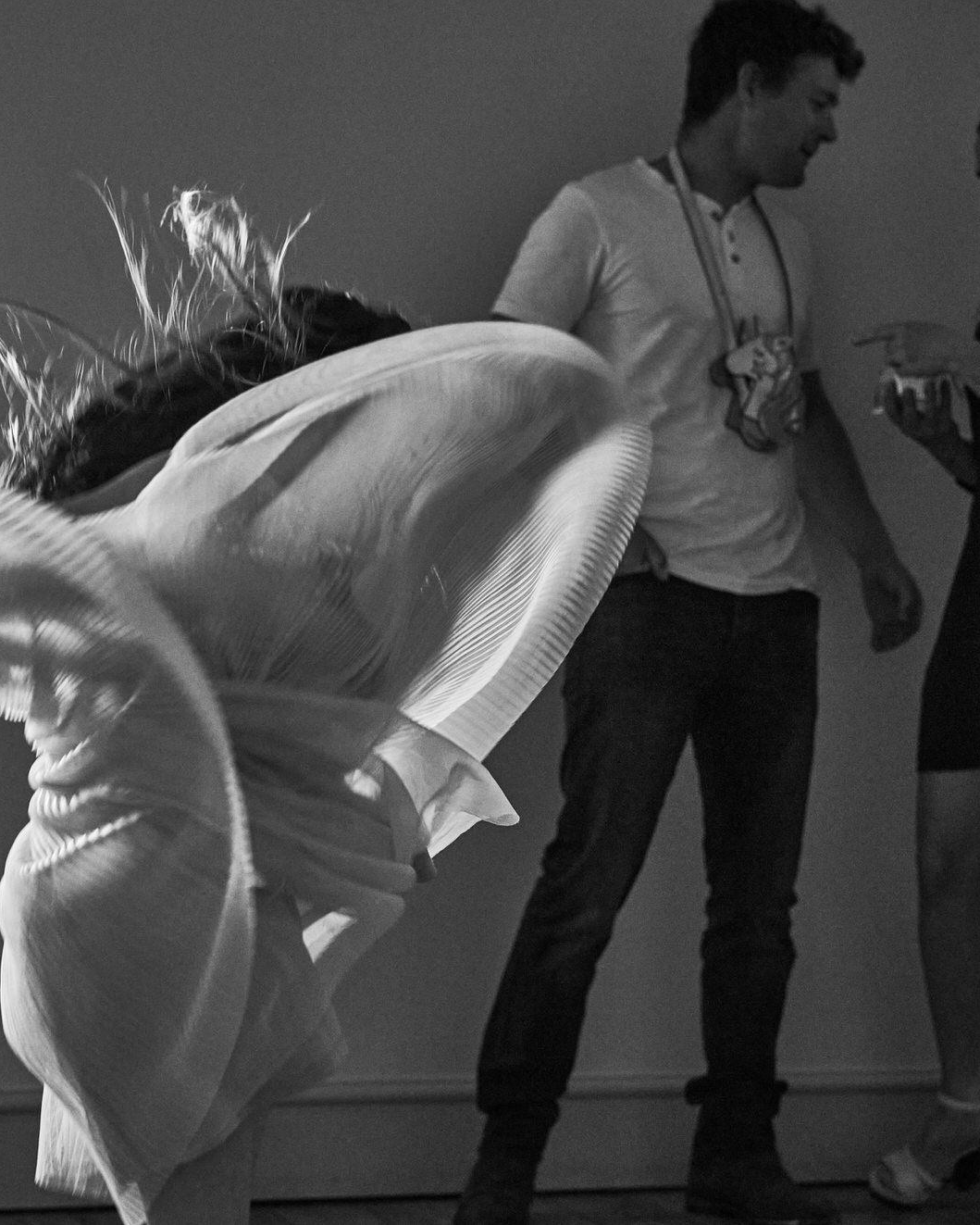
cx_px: 397
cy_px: 609
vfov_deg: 24.4
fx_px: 2827
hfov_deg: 19.6
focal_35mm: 78
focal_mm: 55
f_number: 4
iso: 2500
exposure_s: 1/200
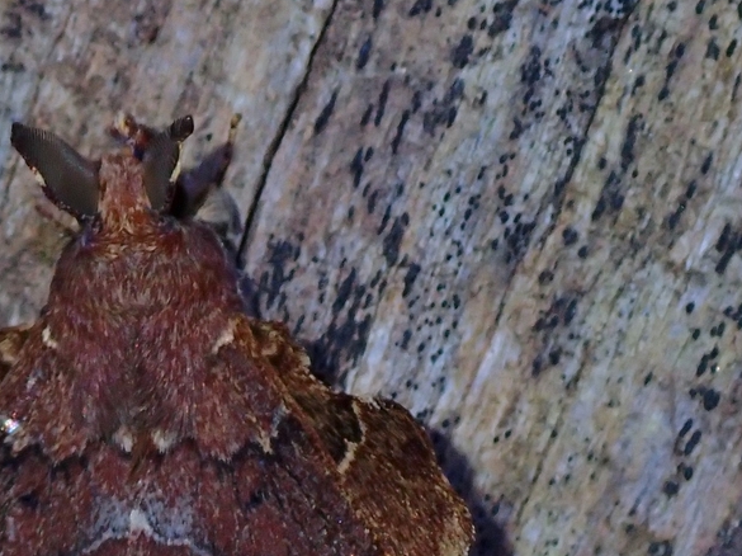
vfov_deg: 7.6
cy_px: 427
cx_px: 150
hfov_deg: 10.1
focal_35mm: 195
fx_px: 4177
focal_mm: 18
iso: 200
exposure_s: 1/200
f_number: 6.3
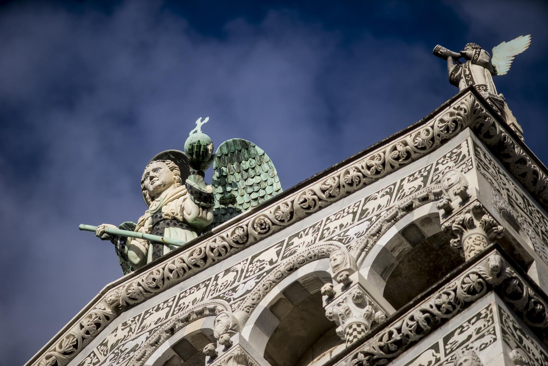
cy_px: 183
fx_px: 3044
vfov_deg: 6.9
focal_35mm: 200
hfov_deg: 10.3
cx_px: 274
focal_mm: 200
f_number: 2.8
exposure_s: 1/8000
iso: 640
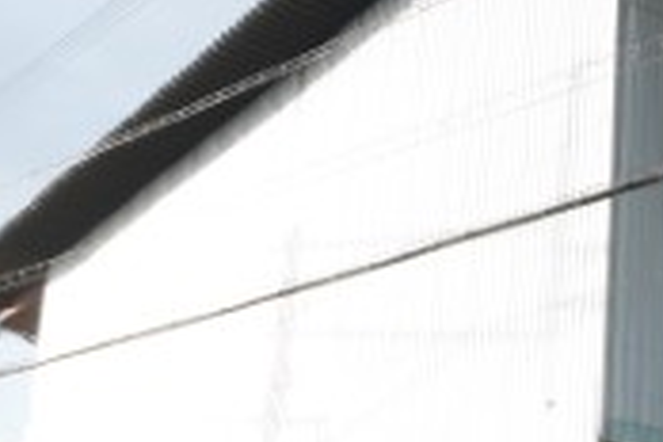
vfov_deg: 11.4
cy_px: 514
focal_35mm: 118
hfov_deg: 15.9
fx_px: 2174
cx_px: 994
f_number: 5.6
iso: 100
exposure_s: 1/125
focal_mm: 19
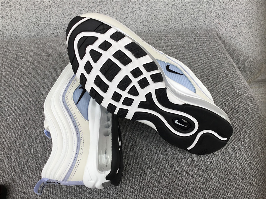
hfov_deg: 58.4
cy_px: 100
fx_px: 238
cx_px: 133
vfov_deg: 45.4
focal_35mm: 31
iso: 25
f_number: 2.4
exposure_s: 1/177
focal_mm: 3.3
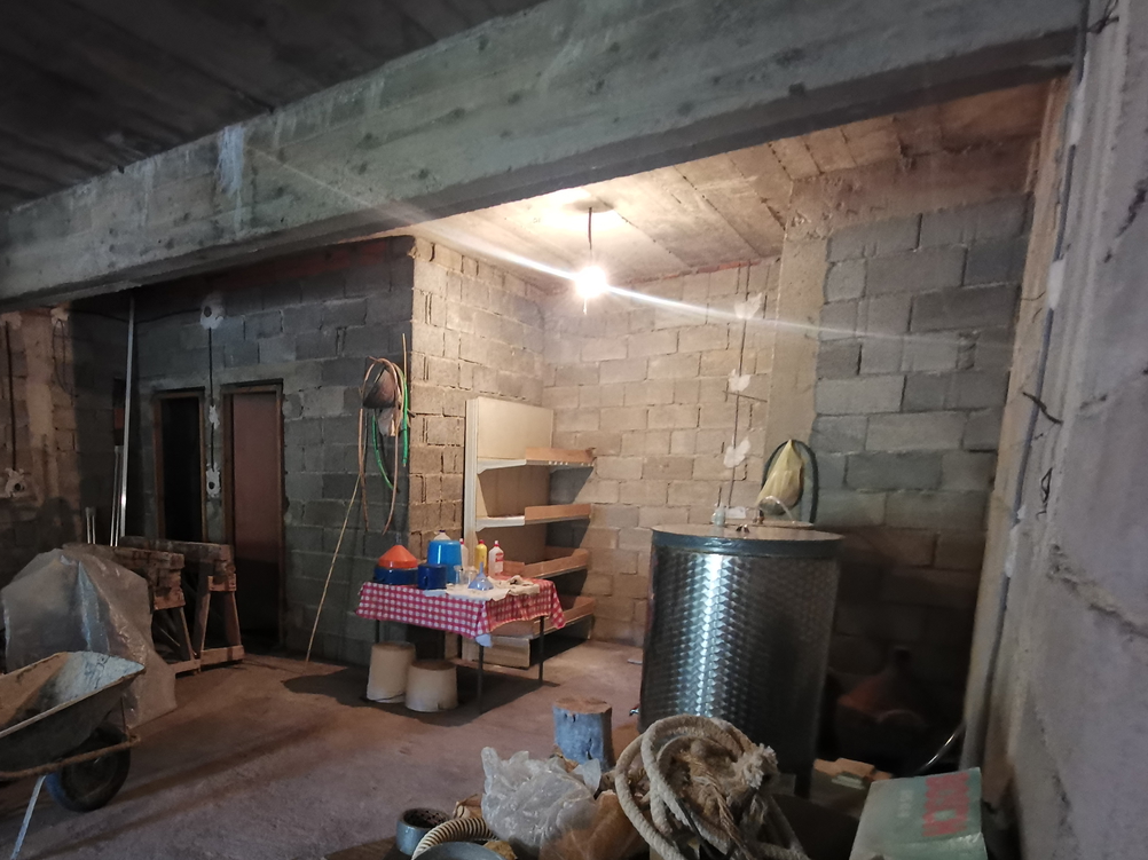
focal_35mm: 23
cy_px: 586
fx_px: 763
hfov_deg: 71.7
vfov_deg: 57.3
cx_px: 382
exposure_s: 1/20
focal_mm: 2.35
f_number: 2.2
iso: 1600
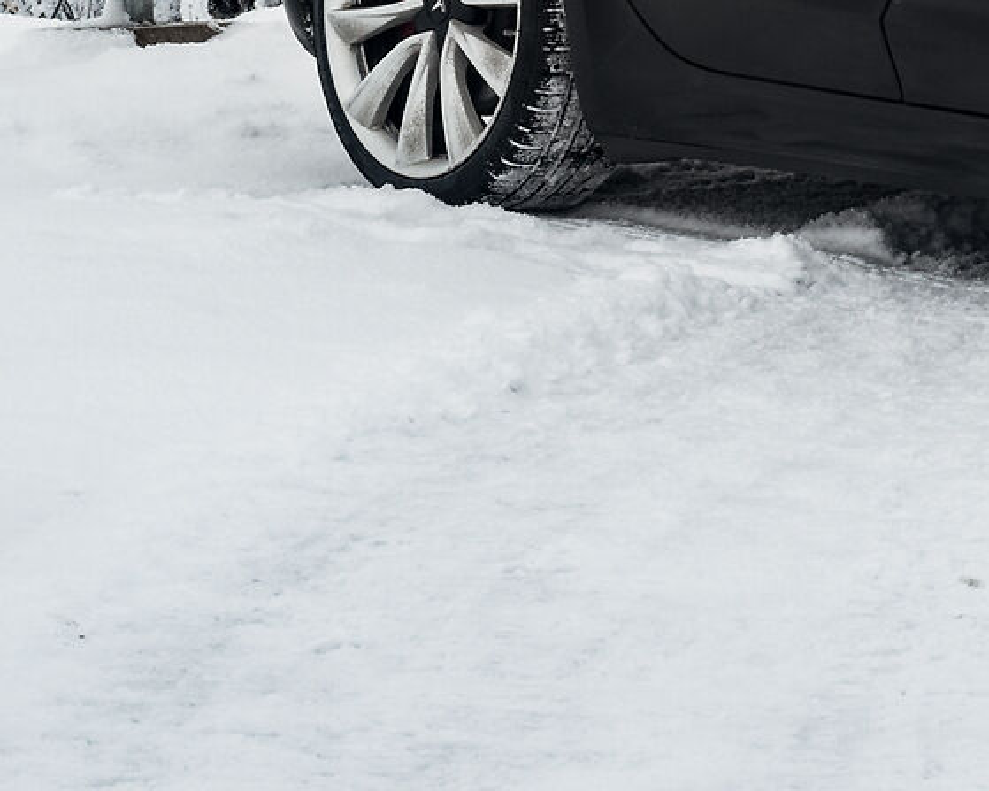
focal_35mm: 266
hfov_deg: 7.2
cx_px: 1316
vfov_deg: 5.7
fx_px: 7785
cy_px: -596
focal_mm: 66
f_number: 16
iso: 100
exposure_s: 1/5
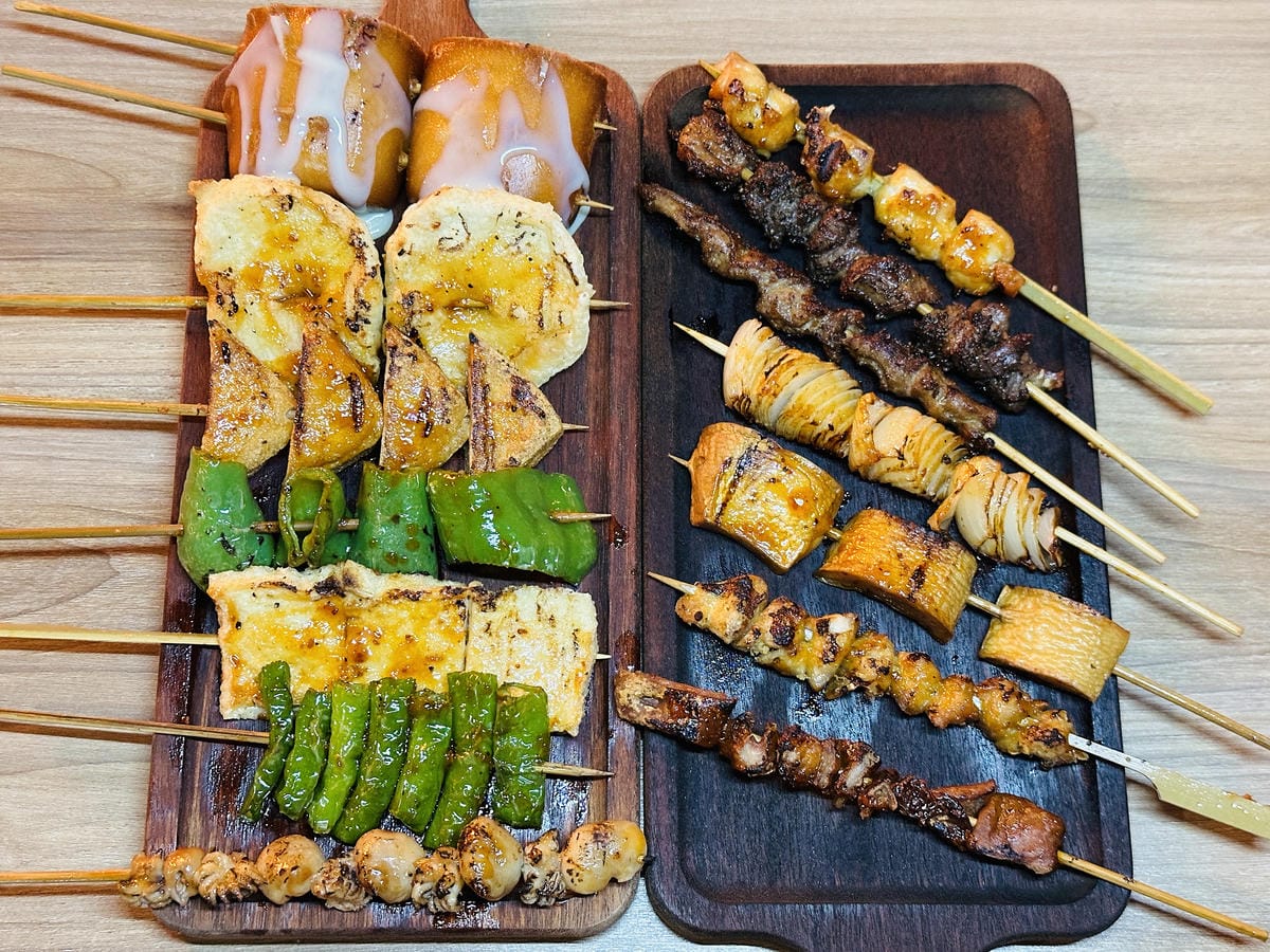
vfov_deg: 30.3
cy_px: 476
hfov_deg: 39.7
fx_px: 1761
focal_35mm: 48
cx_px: 635
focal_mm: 6.86
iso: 500
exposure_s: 1/40
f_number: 1.78
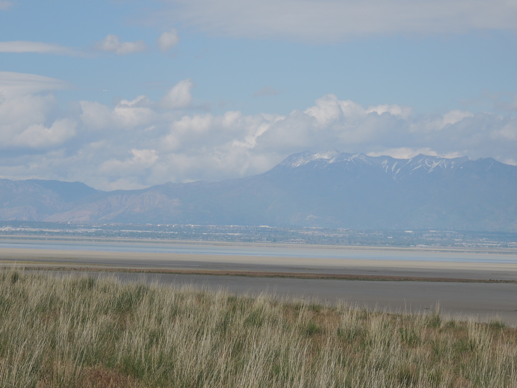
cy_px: 194
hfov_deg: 12.7
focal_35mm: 155
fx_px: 2315
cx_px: 258
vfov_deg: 9.6
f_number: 4.4
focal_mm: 27.6
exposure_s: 1/1250
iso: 100
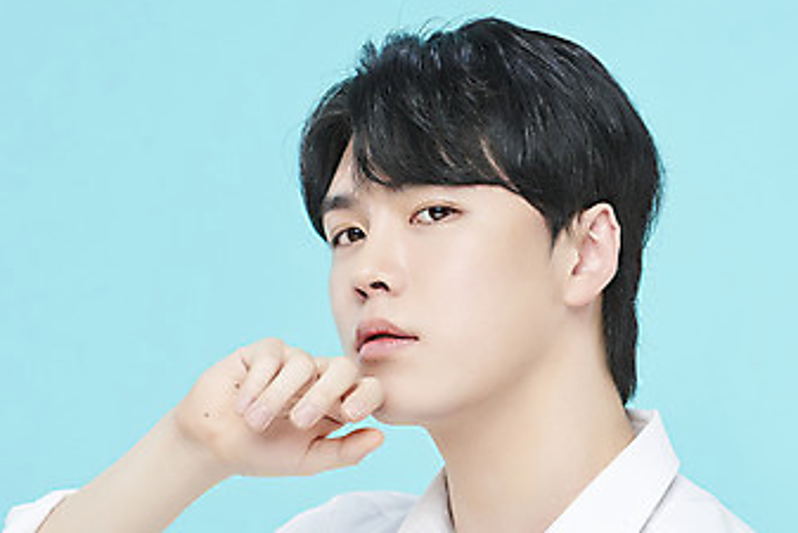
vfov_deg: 4.8
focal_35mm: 284
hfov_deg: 7.2
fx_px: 6298
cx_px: 572
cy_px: 343
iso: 64
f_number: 7.1
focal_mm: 160
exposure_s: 1/125
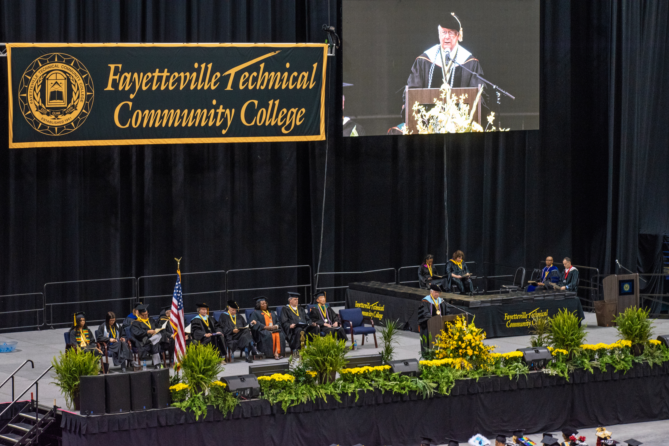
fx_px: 2527
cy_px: 225
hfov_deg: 15.1
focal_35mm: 136
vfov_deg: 10.1
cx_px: 335
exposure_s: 1/125
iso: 1000
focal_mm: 90
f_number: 8
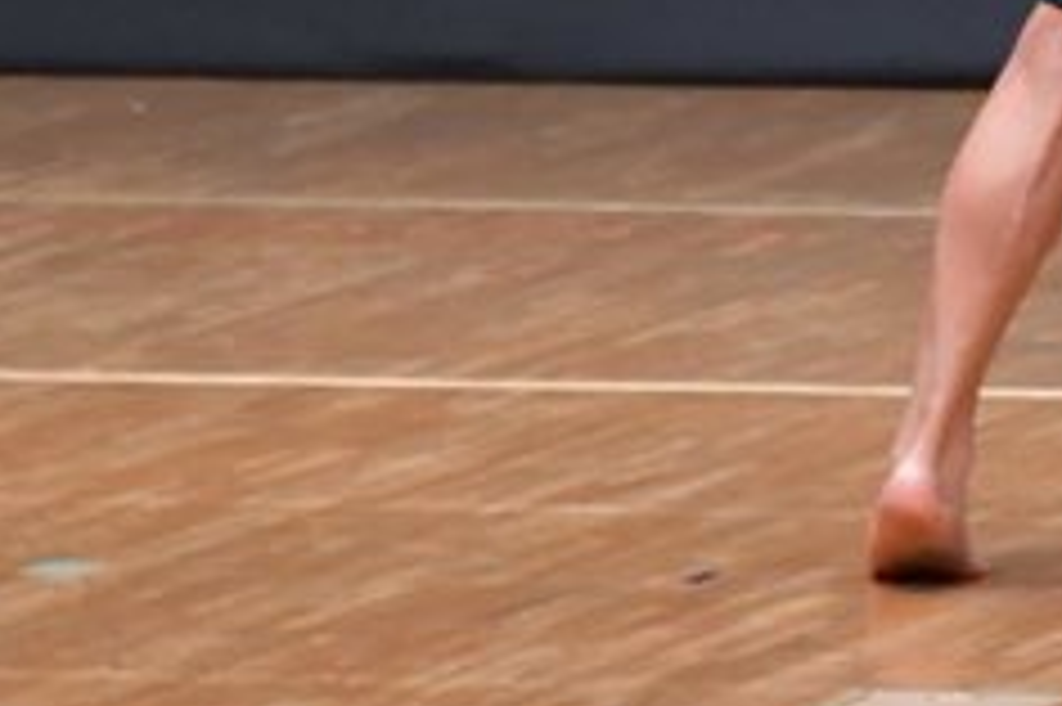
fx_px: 29066
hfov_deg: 2.1
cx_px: 1294
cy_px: -369
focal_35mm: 986
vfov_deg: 1.4
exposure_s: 1/400
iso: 6400
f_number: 5.6
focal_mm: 200
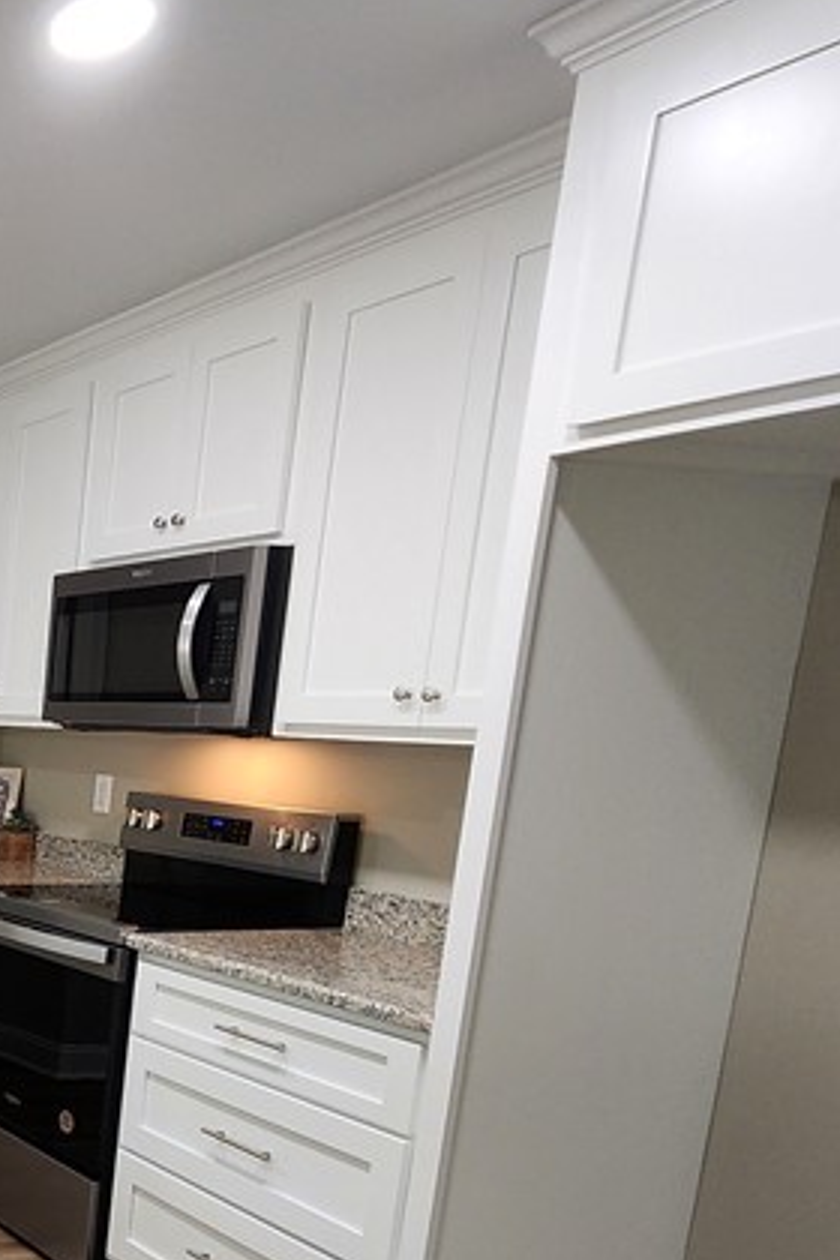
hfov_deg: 26.8
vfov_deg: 54.7
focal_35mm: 33
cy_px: 933
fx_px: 1155
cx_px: -453
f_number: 2.2
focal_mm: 2.2
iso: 160
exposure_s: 1/60
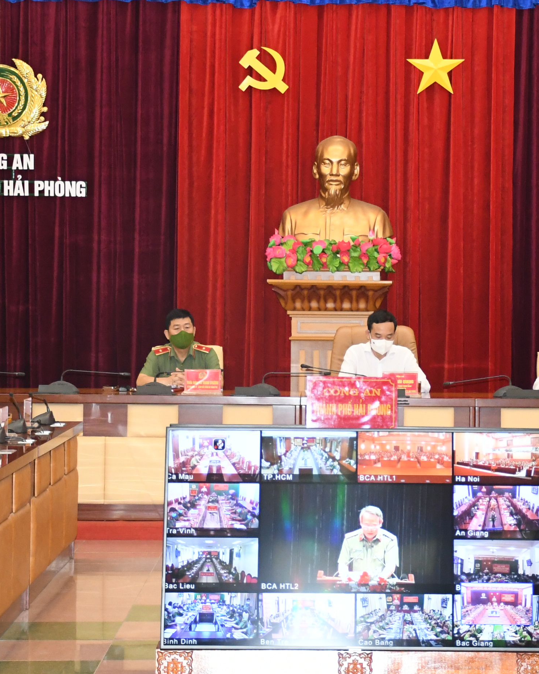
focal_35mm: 108
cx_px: 389
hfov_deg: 14.2
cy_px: 272
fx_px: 2153
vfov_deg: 17.8
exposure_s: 1/200
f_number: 4.2
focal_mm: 34
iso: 2500
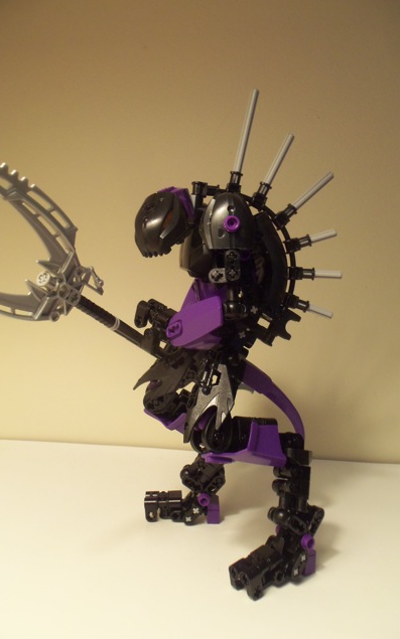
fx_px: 541
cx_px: 180
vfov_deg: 61.2
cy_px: 321
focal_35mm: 31
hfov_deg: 40.6
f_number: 3.4
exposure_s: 1/30
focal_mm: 5.2
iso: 160
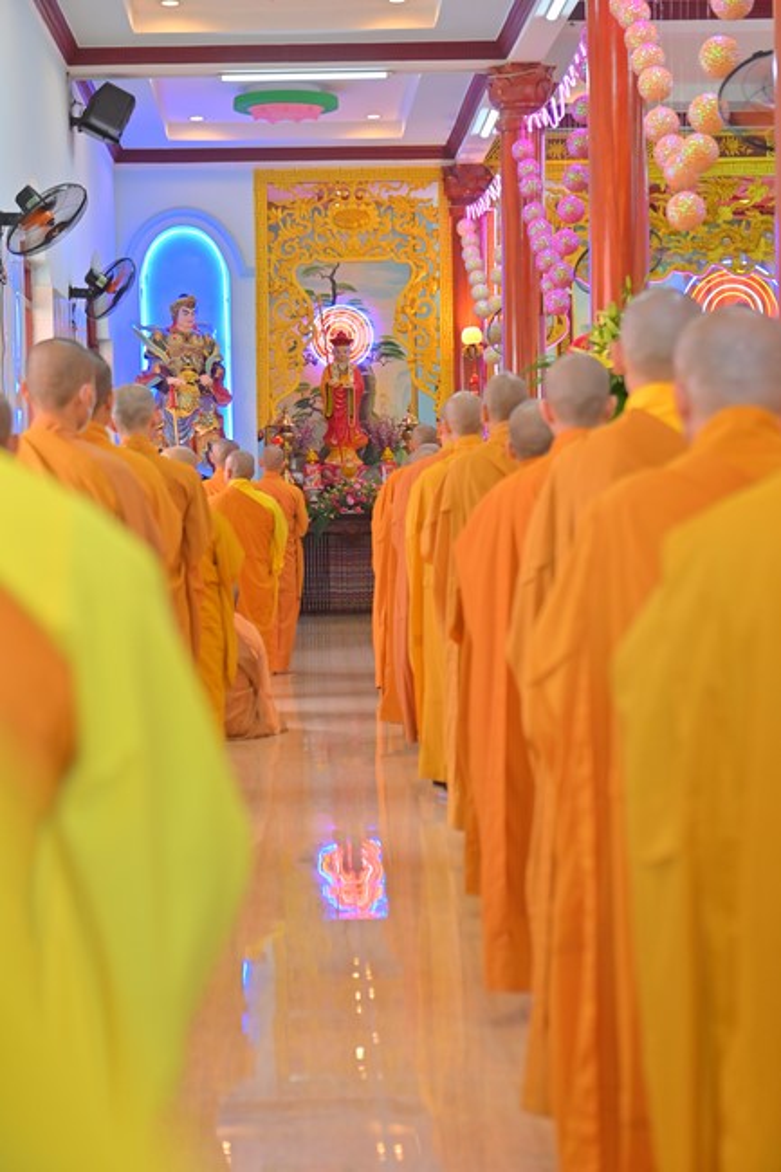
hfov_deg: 19.4
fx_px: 2279
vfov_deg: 28.9
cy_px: 586
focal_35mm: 70
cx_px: 390
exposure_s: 1/100
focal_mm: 70
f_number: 3.5
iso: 800
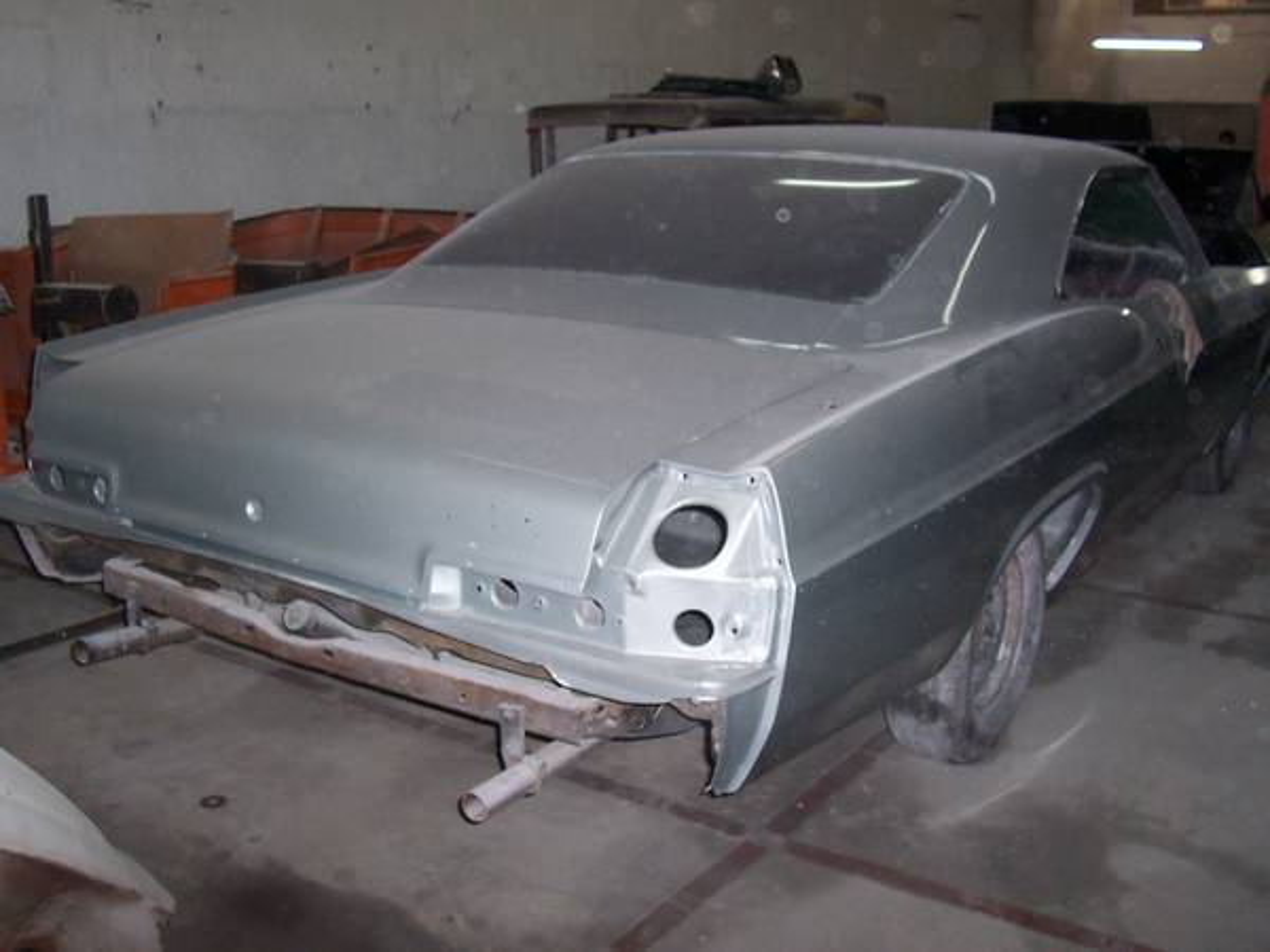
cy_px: 476
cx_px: 635
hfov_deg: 50.1
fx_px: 1357
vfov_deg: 38.7
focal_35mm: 37
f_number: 2.8
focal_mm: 5.6
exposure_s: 1/60
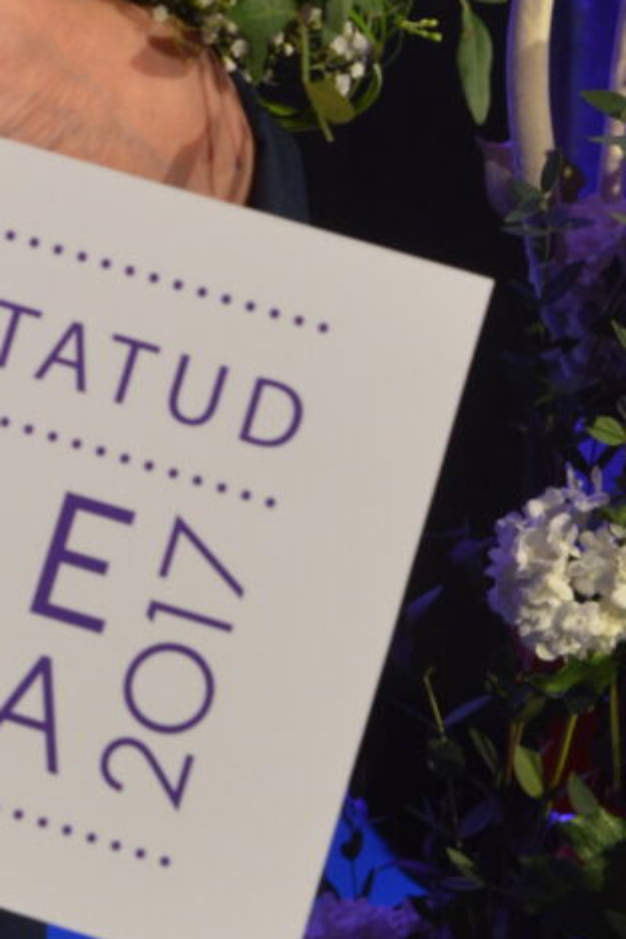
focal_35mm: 205
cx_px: -657
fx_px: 5347
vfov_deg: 9.9
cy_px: -231
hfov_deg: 6.5
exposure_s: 1/60
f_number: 6.3
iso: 1600
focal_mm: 50
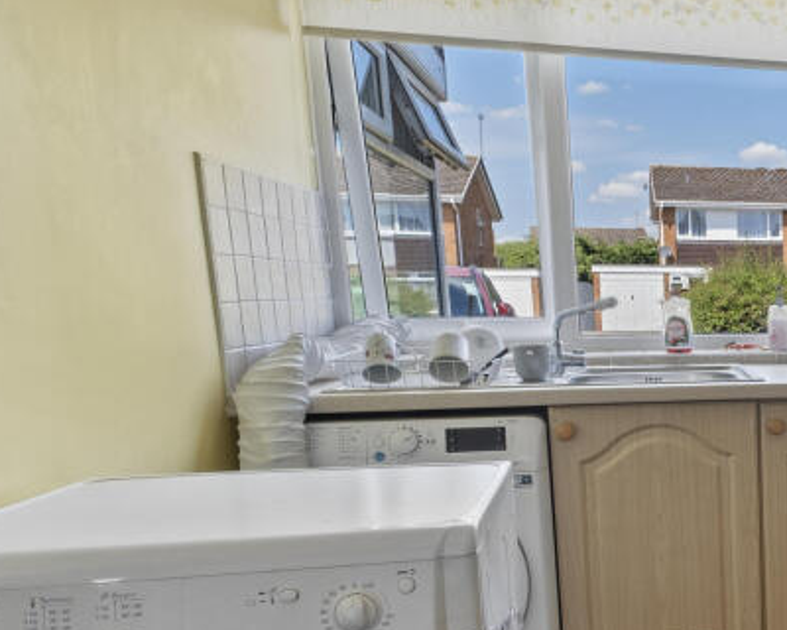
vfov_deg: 40.2
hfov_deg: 39.3
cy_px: 461
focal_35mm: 36
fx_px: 839
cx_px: 901
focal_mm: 10
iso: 160
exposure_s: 1/12
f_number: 8
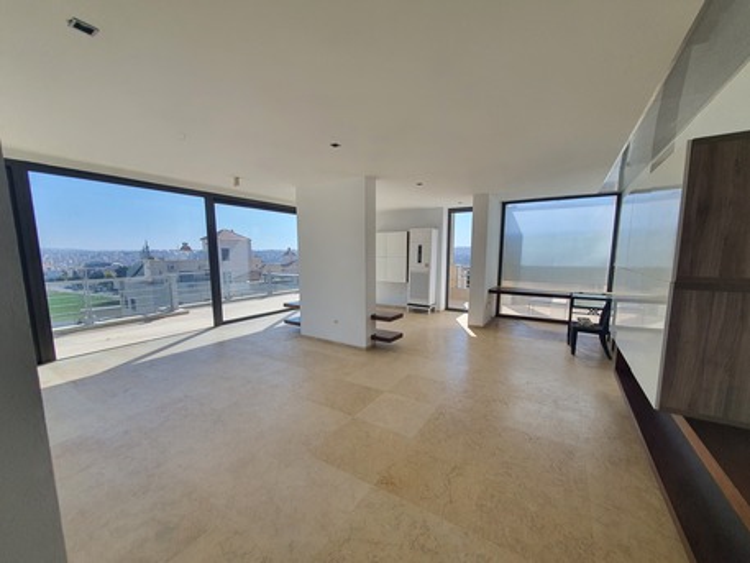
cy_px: 282
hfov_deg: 106.2
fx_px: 282
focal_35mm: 13
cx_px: 375
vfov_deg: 89.9
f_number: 2.2
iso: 50
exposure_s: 1/734
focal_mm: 1.8
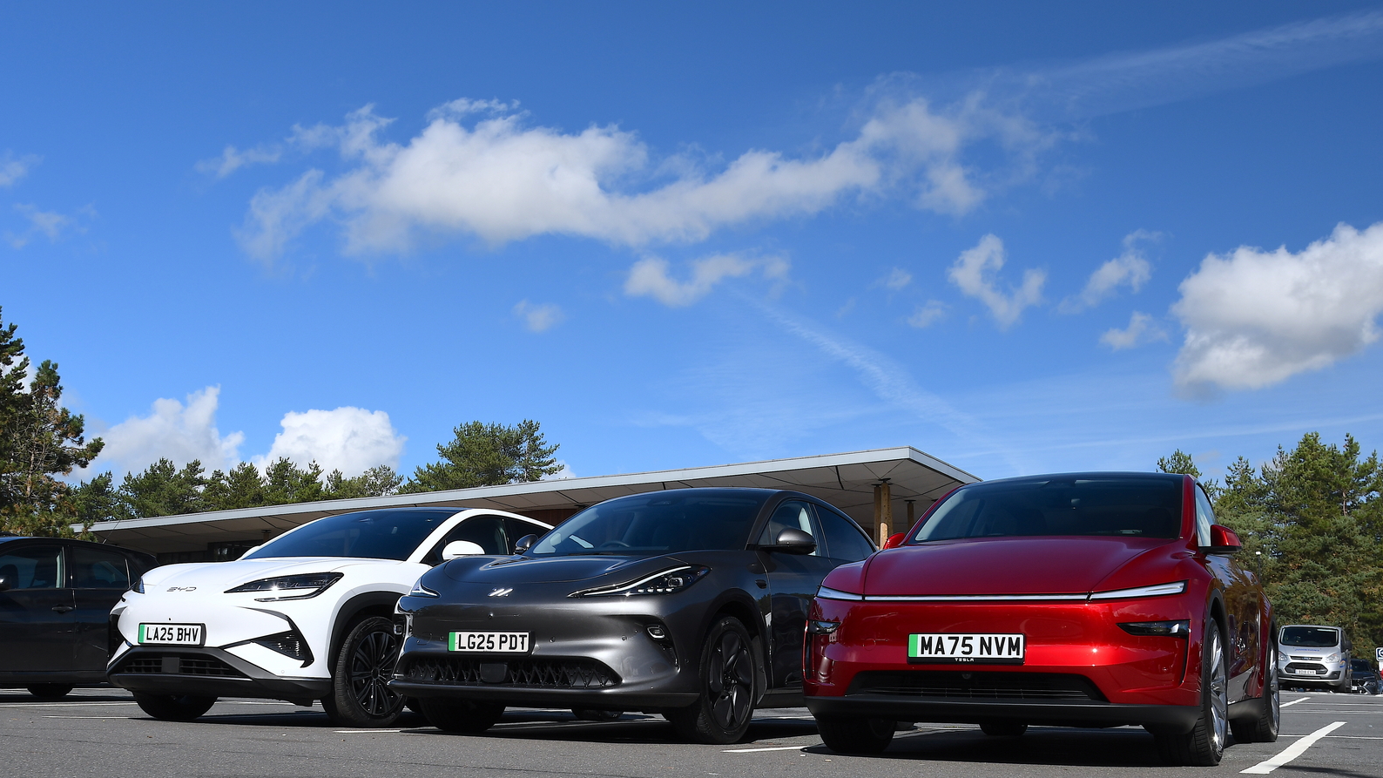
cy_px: 398
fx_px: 1393
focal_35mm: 38
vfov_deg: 31.2
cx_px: 691
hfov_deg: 52.8
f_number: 10
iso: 200
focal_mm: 24
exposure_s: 1/200
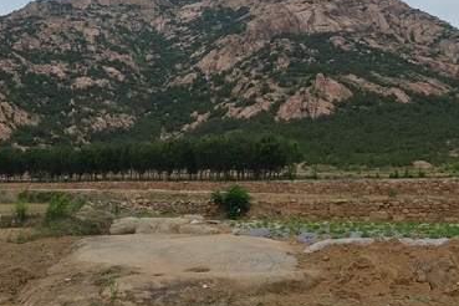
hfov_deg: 49.0
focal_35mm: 39
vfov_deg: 34.2
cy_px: 172
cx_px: 165
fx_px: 497
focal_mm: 24
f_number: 11
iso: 200
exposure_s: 1/320
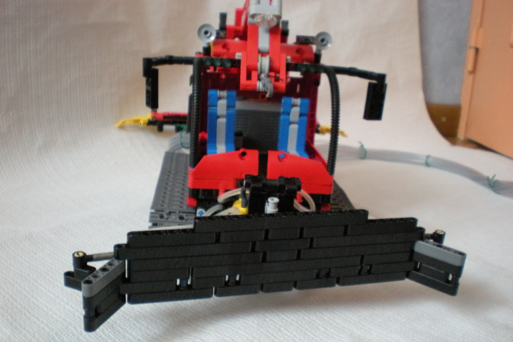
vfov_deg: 33.4
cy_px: 179
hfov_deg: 48.5
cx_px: 254
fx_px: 570
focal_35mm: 40
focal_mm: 6.3
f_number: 3.1
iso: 429
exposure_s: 1/8
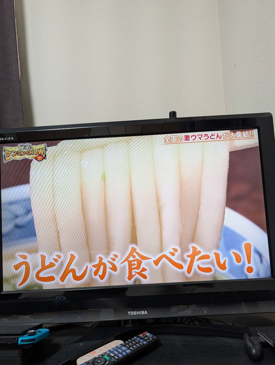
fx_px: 254
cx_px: 138
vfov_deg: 71.5
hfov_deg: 56.9
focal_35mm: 24
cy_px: 182
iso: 648
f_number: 1.68
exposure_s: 1/120
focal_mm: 6.9
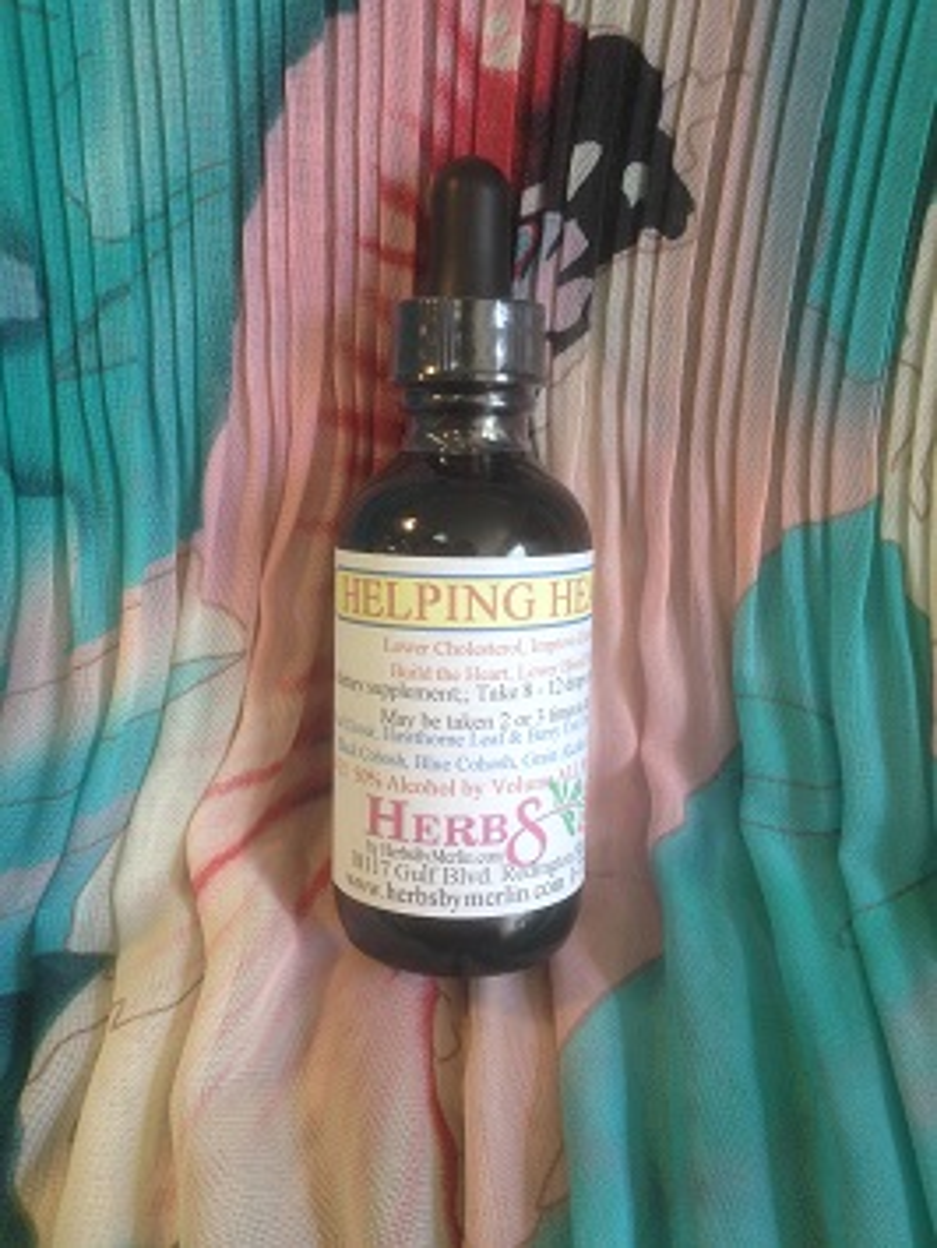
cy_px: 624
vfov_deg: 52.6
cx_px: 468
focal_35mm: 35
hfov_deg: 40.7
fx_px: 1262
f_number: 2.4
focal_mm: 4.28
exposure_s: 1/40
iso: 50
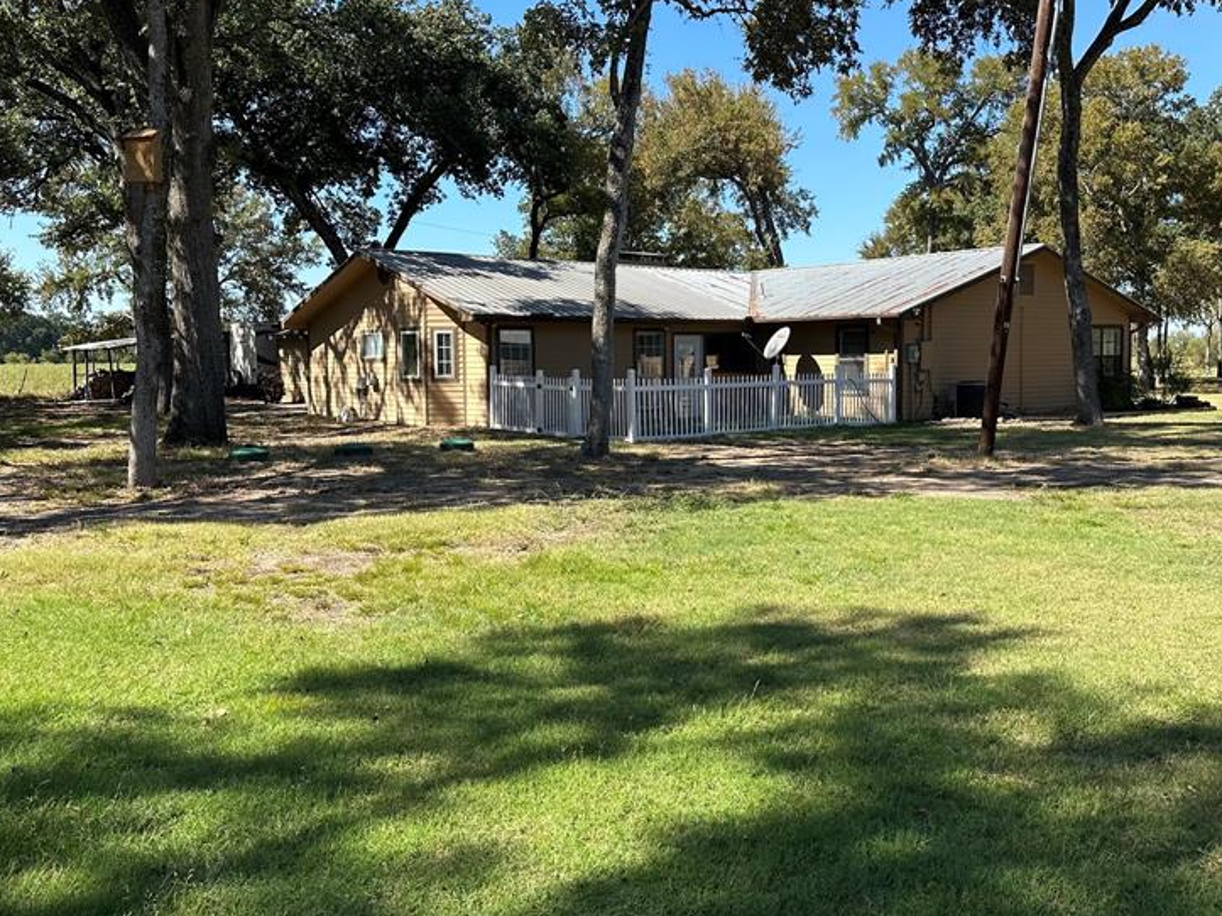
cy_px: 419
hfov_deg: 53.7
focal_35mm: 34
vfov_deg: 41.7
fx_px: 1200
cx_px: 713
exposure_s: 1/2155
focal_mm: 6.86
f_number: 1.78
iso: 80
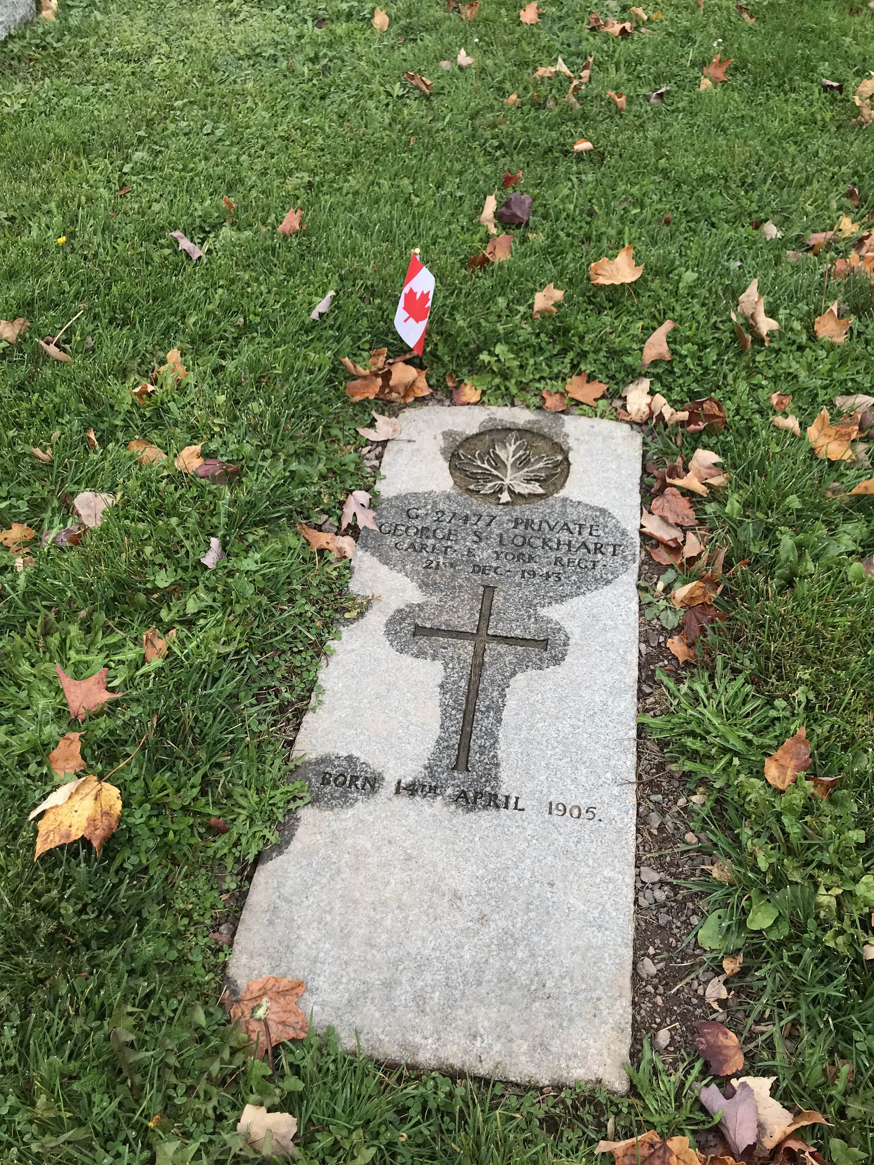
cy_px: 582
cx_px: 437
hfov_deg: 49.7
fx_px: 943
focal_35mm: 28
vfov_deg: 63.4
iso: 20
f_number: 1.8
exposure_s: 1/720
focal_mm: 3.99
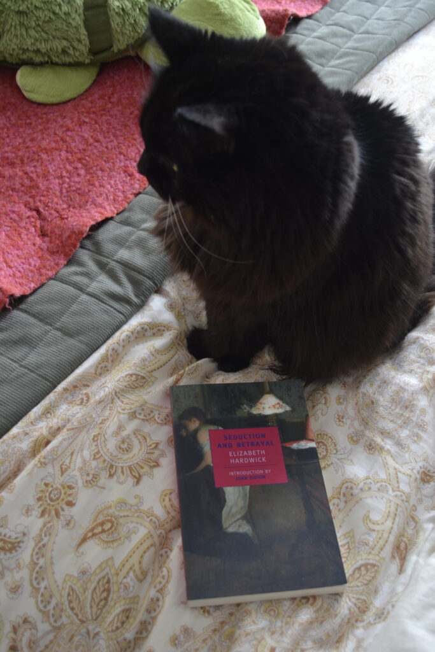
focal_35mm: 39
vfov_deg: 49.5
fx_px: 707
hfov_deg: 34.2
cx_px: 218
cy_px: 326
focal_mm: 26
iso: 400
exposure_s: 1/8
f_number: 4.2
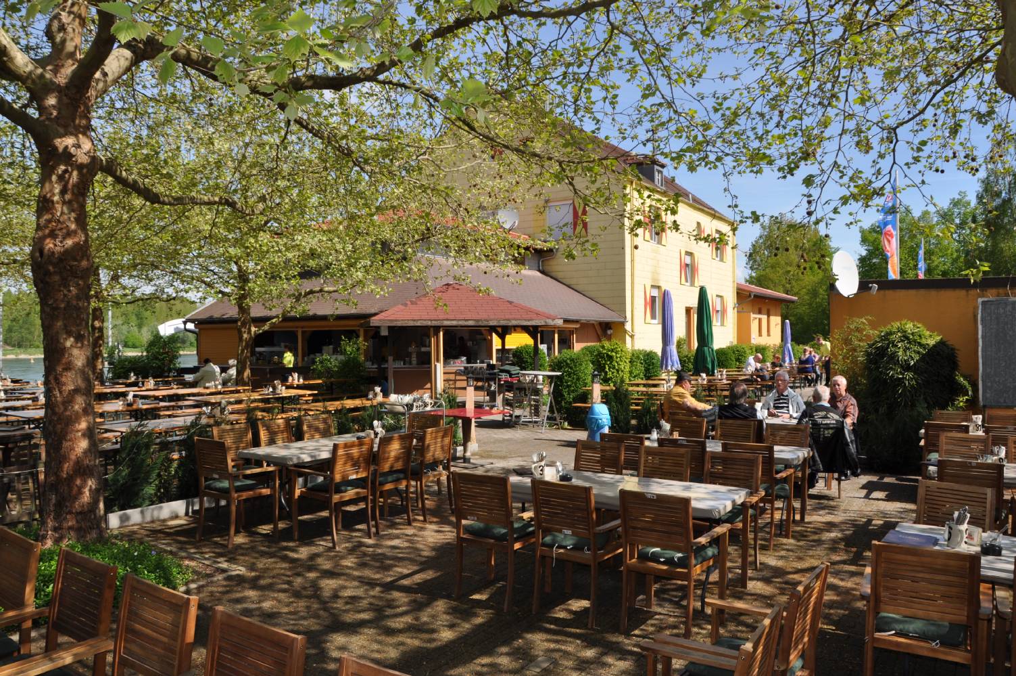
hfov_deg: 67.4
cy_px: 338
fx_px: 761
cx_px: 508
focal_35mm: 27
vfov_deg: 47.8
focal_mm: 18
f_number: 11
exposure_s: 1/200
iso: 200
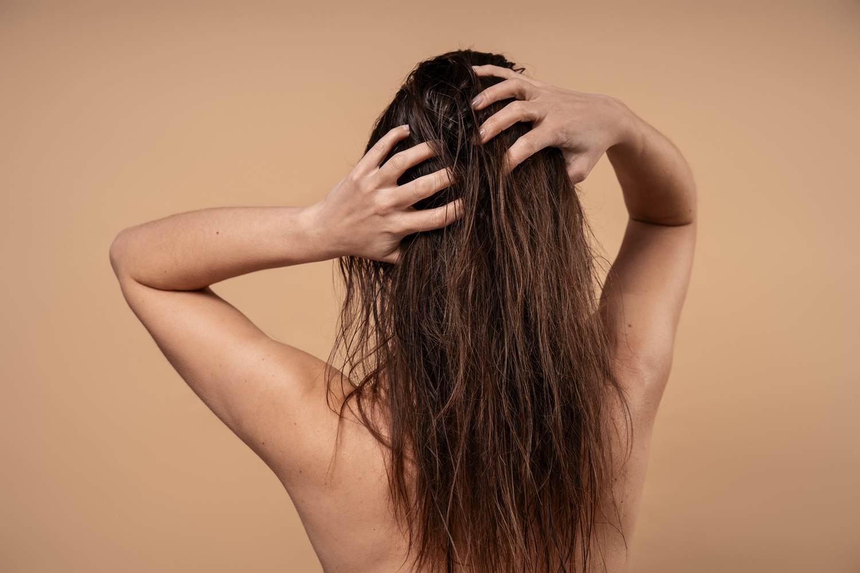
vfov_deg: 20.1
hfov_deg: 29.8
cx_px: 430
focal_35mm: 68
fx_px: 1615
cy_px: 286
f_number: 5.6
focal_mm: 67.6
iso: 125
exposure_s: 1/160
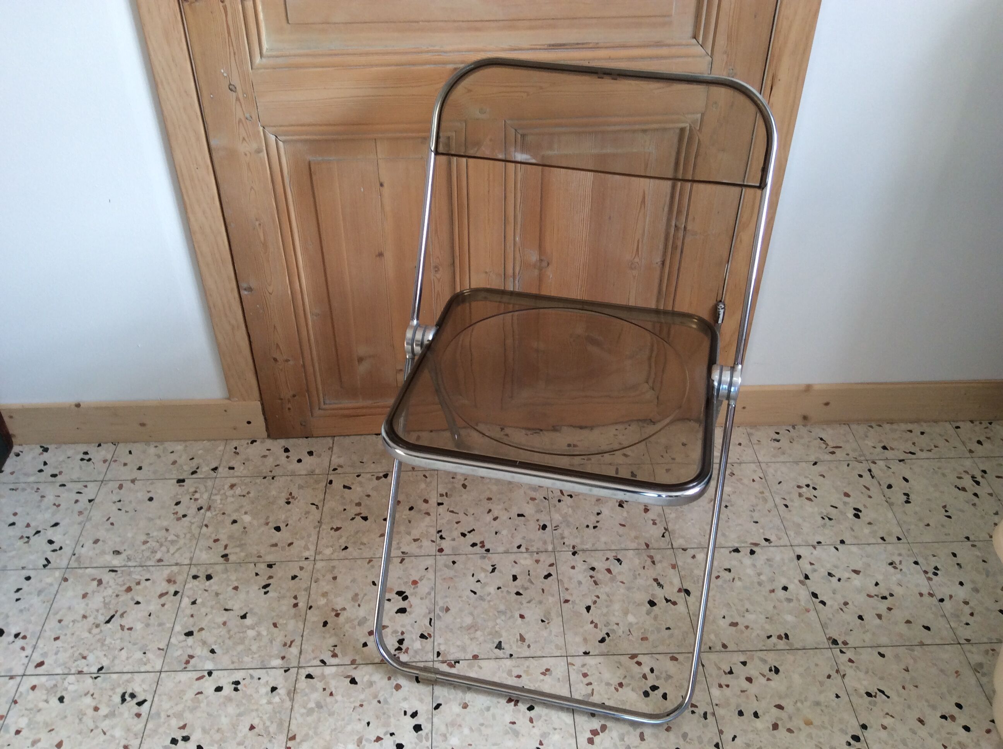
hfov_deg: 56.9
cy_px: 374
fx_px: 926
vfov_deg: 44.1
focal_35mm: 32
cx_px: 502
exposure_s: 1/50
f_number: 2.4
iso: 40
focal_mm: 3.3
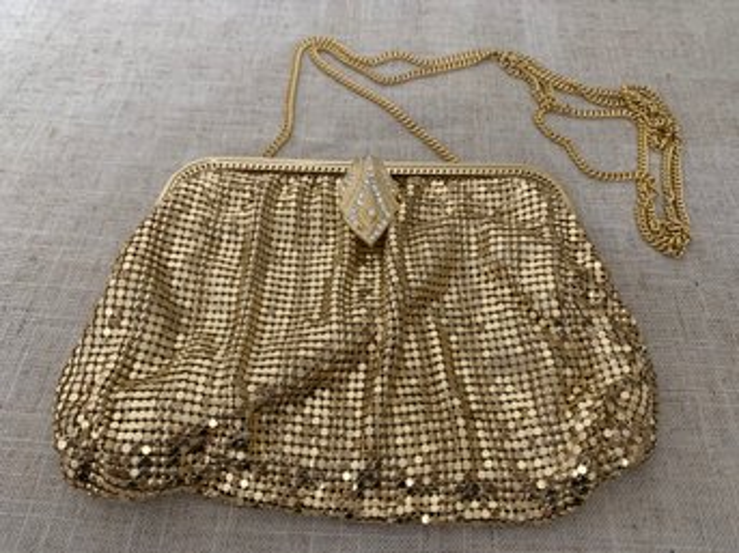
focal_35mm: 26
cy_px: 276
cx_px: 370
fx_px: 555
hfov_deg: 67.3
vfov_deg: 53.0
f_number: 1.8
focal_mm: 4.25
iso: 400
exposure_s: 1/40
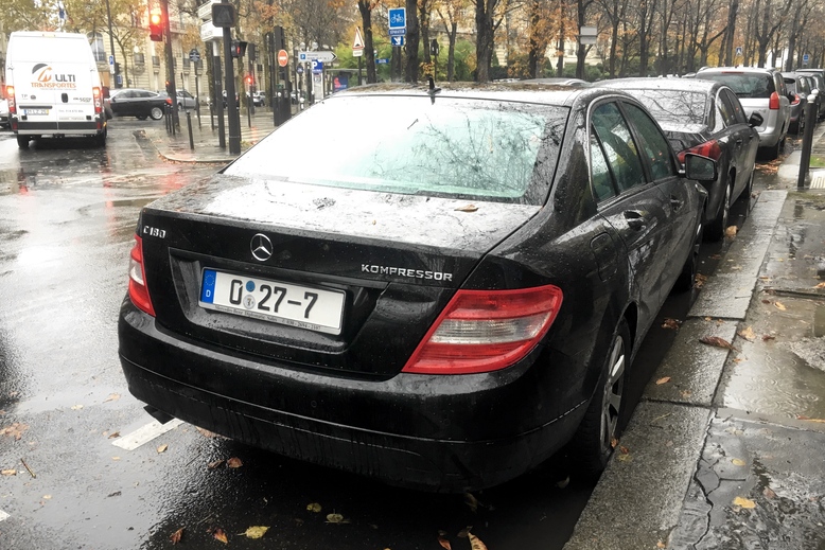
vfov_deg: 42.3
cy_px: 266
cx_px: 403
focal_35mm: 31
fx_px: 711
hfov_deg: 60.3
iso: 50
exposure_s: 1/33
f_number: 2.2
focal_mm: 4.15
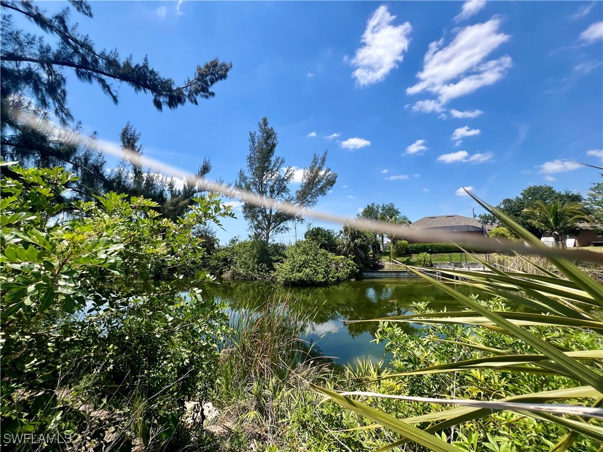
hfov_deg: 106.2
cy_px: 226
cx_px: 302
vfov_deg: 89.9
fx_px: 226
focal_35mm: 13
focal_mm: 1.57
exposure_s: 1/1575
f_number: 1.8
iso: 32
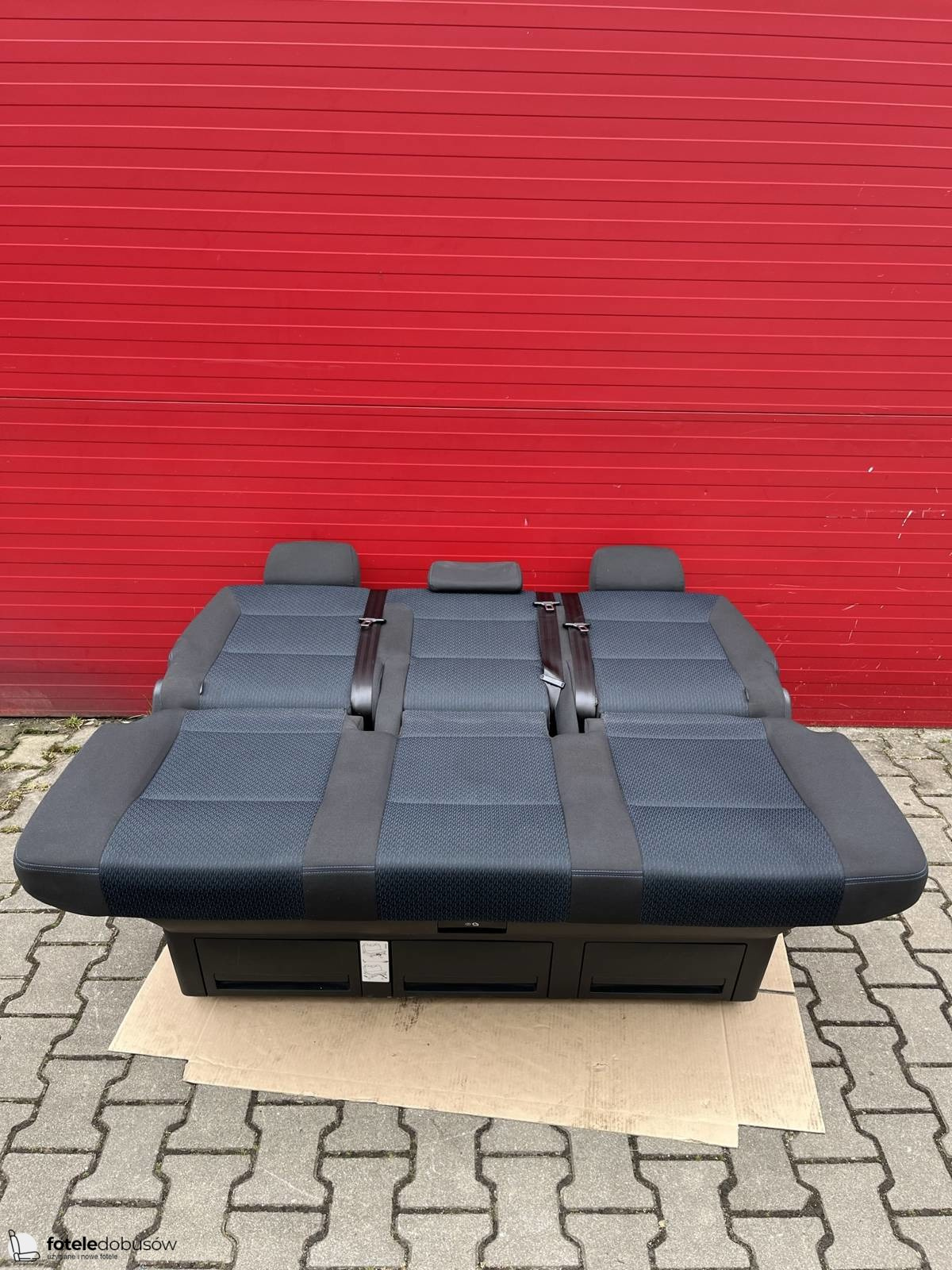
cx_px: 476
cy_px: 635
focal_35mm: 26
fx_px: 953
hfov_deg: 53.1
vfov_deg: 67.3
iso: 64
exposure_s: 1/170
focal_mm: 5.1
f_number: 1.6
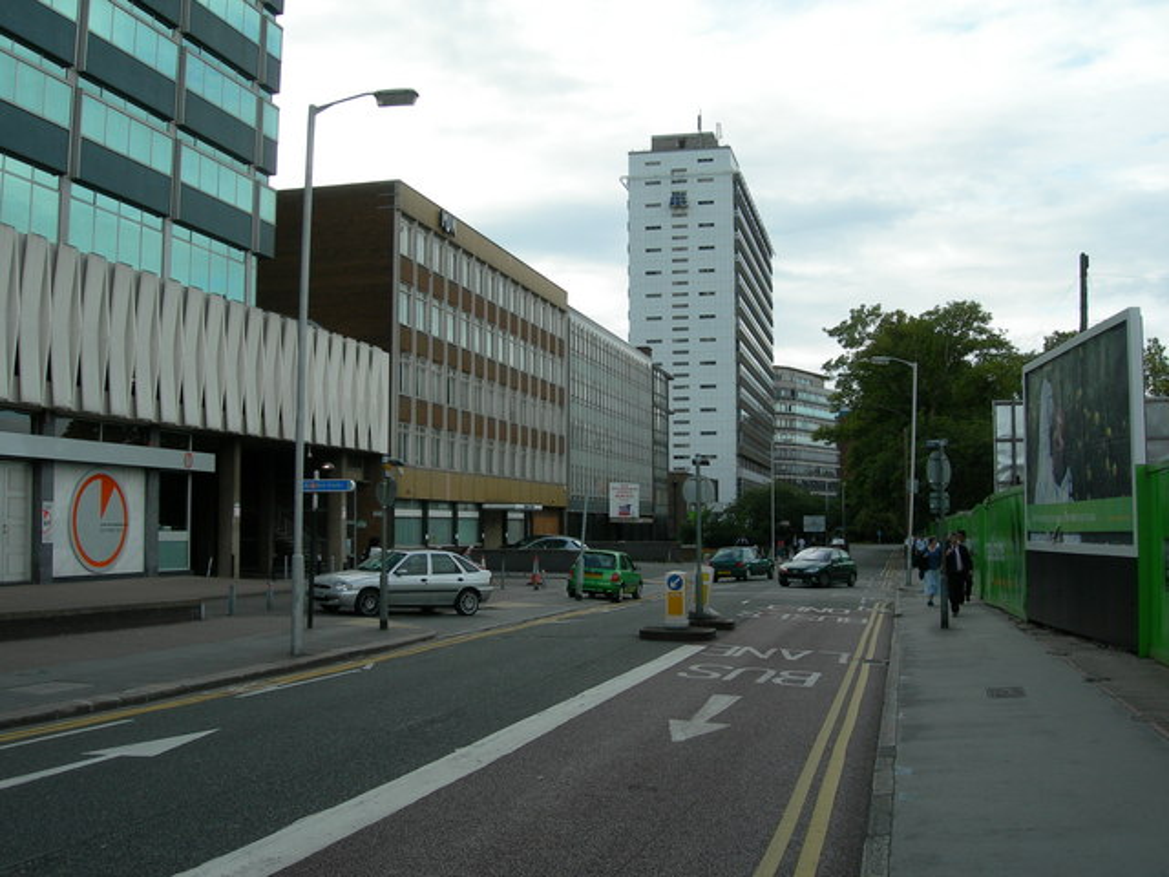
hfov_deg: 49.0
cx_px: 584
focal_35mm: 38
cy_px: 438
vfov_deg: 37.7
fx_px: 1283
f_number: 4.8
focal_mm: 7.8
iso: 50
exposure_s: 1/226
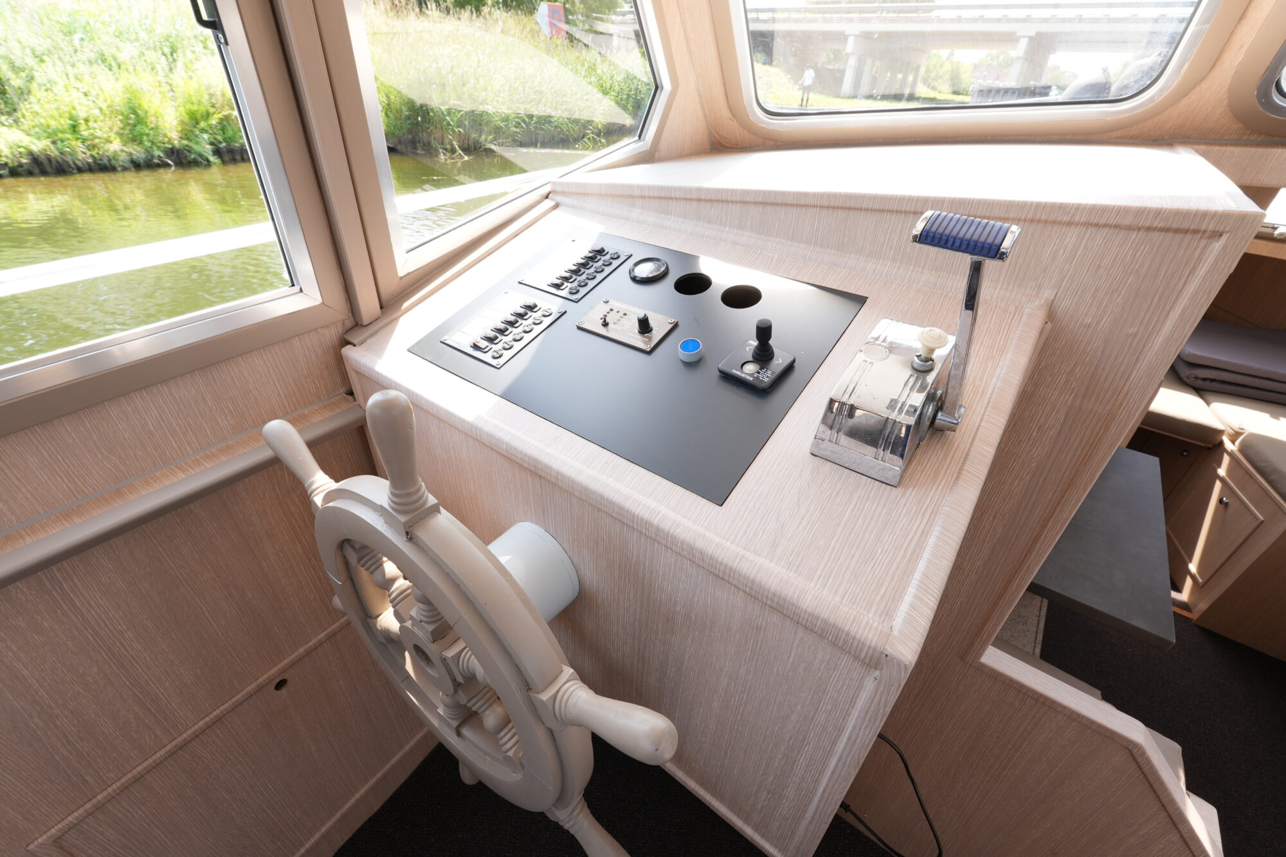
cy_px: 428
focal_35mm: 15
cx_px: 643
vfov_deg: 77.3
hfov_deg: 100.4
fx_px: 536
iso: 160
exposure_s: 1/30
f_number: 8
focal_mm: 10
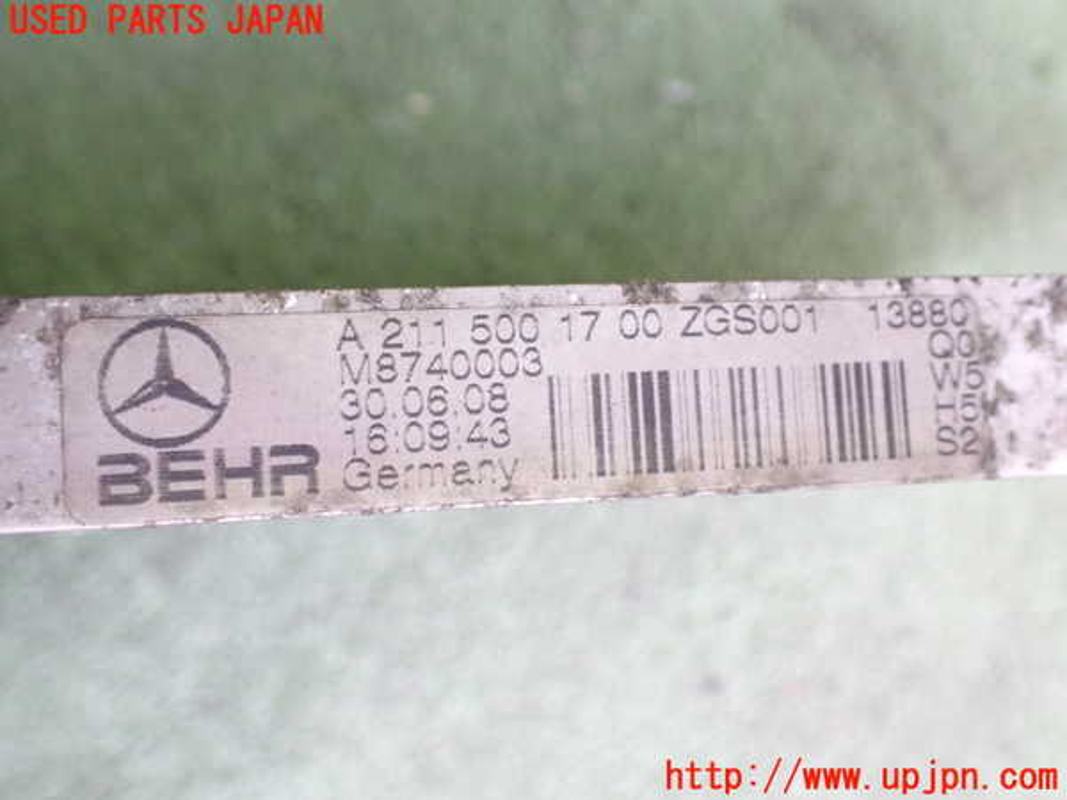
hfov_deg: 60.0
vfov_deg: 46.8
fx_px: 925
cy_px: 400
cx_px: 534
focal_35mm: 30
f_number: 2.3
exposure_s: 1/30
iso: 800
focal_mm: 5.4
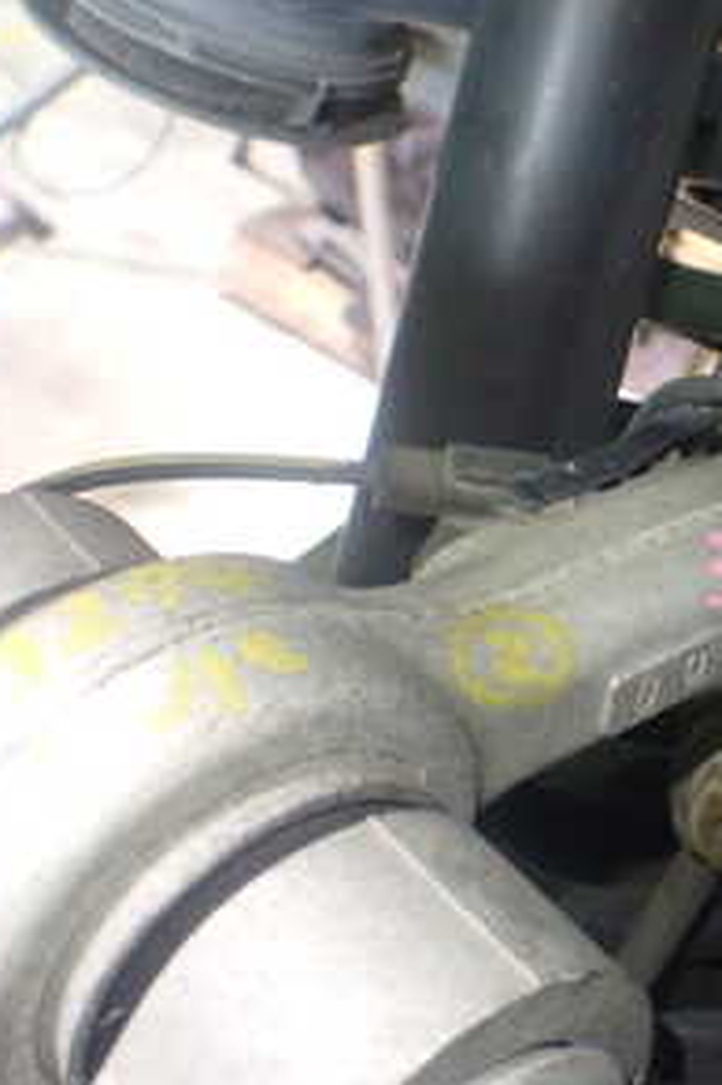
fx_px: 1927
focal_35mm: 64
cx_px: 885
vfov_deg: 31.4
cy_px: 470
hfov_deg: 19.8
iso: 800
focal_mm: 5.4
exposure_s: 1/50
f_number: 2.3
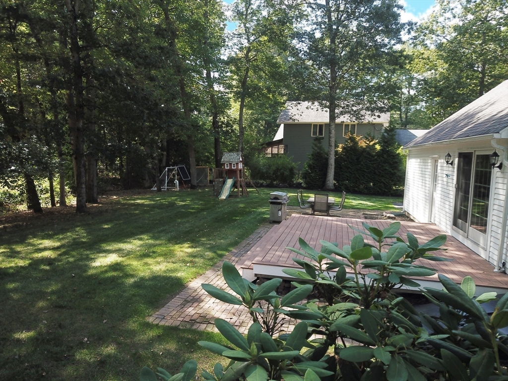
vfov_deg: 53.1
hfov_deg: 67.3
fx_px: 382
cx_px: 254
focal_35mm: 26
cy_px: 190
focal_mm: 4.73
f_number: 2.2
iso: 100
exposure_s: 1/320
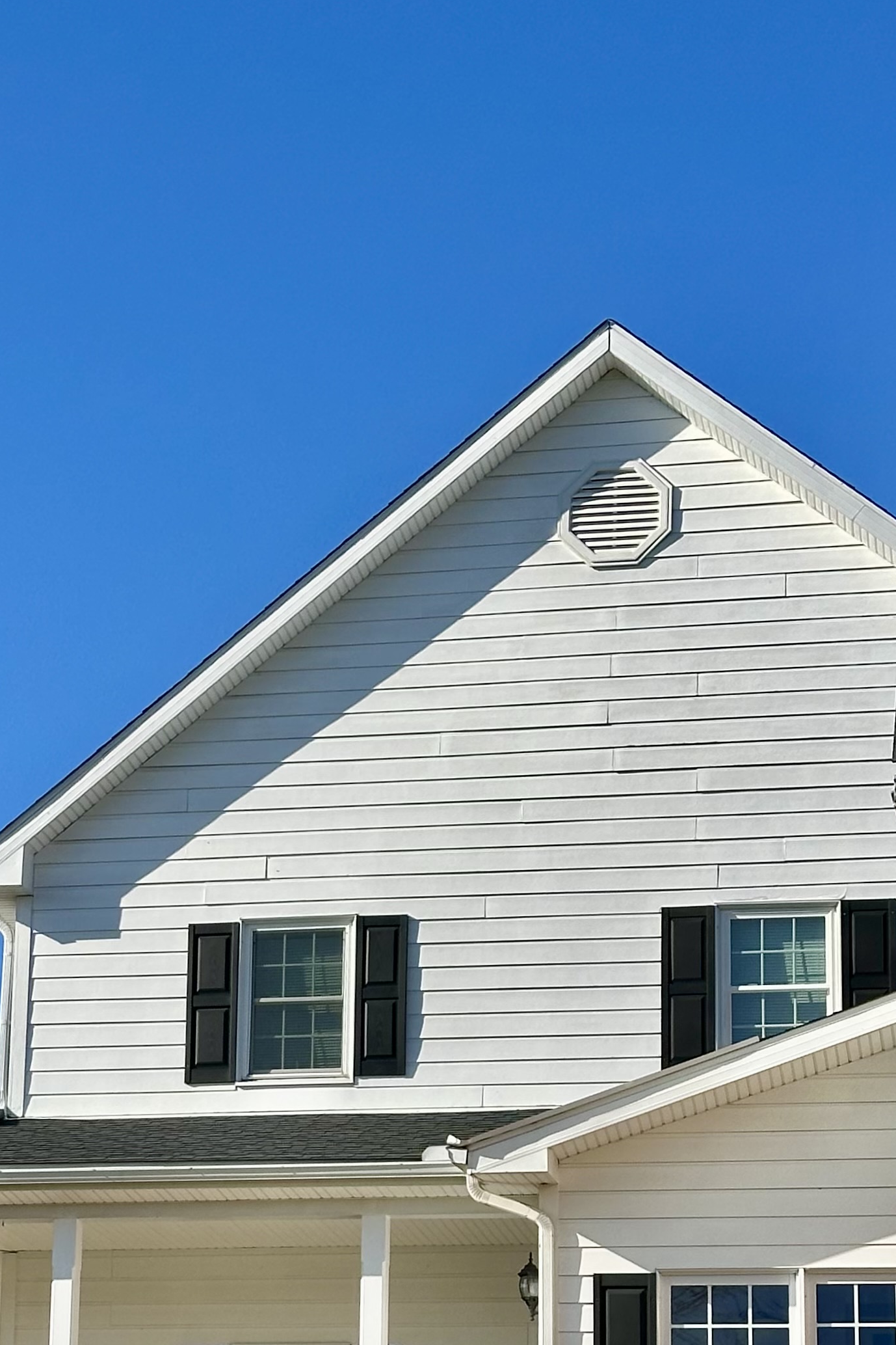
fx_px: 3546
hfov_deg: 14.3
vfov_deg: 21.3
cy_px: 1032
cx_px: 112
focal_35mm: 95
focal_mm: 6.86
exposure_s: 1/5263
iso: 64
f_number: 1.78
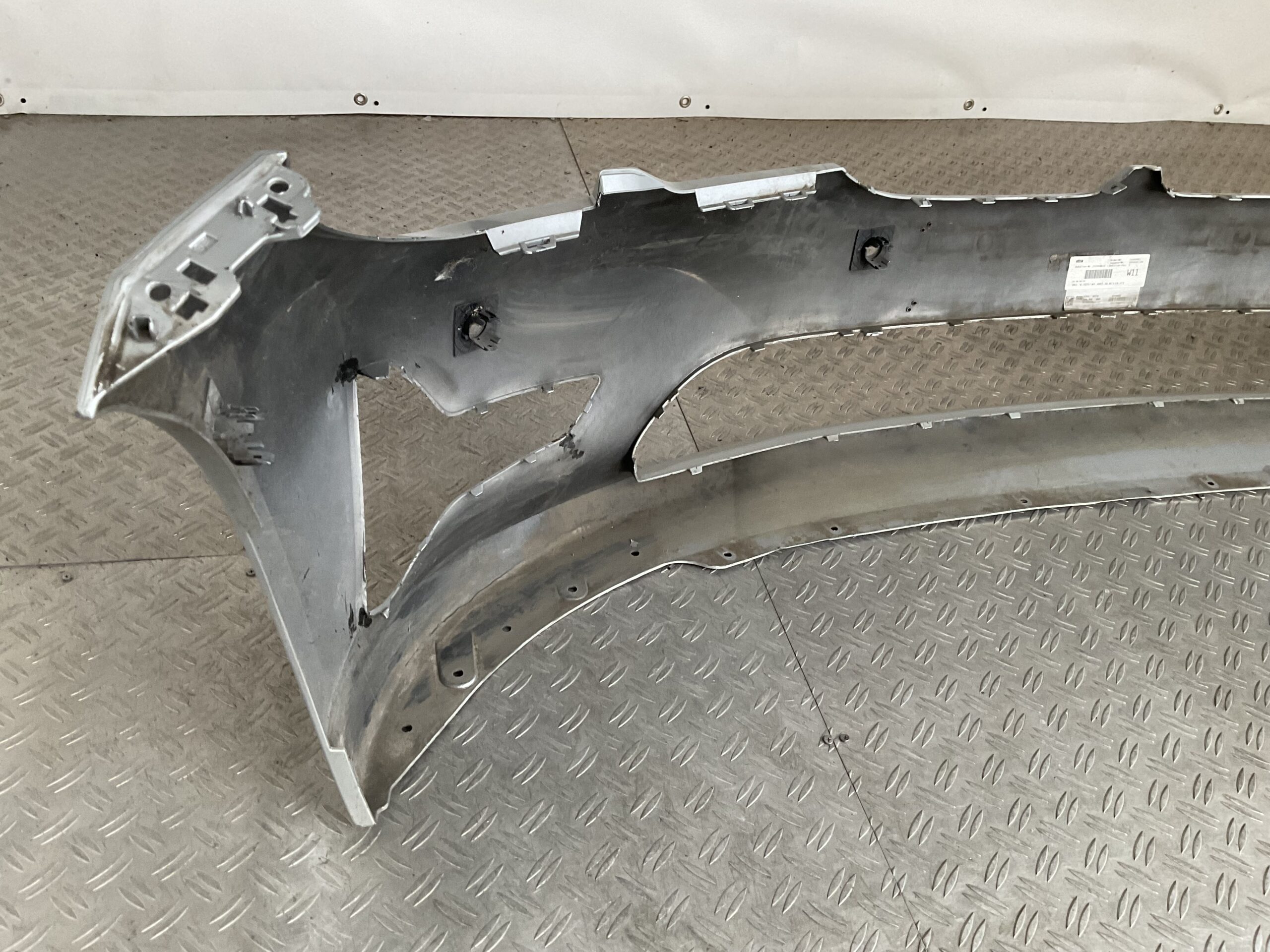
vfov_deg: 48.2
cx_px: 635
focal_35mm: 29
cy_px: 476
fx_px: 1064
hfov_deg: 61.7
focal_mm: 3
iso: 100
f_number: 1.8
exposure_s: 1/50
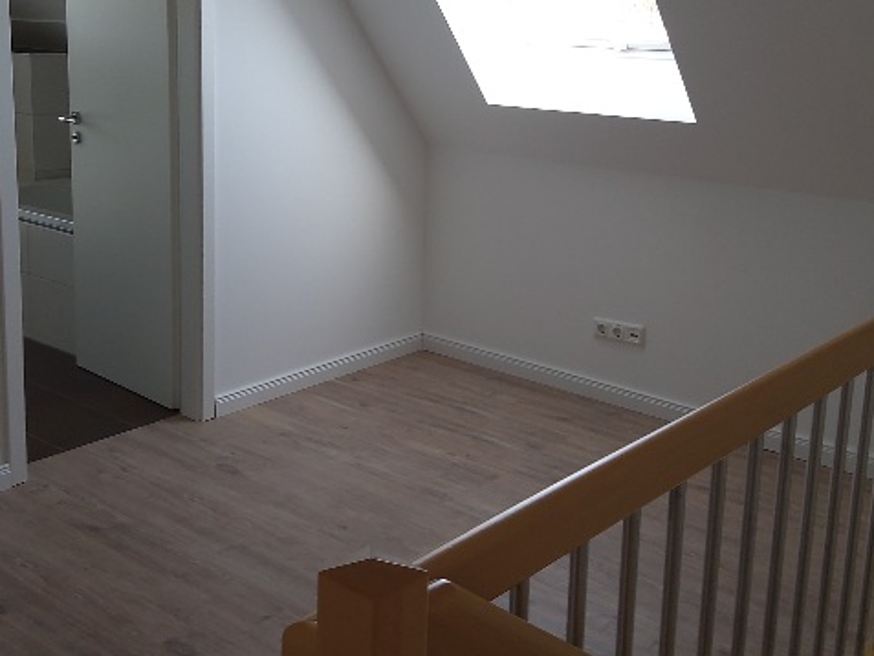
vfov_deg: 32.0
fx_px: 1136
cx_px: 386
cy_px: 243
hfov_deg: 42.0
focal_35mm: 45
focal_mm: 3.08
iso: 50
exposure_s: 1/100
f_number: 2
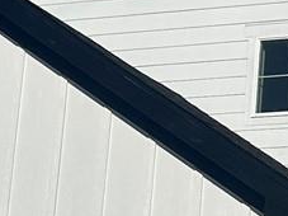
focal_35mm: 183
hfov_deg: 10.1
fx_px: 1522
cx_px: 560
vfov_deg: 8.0
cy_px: 301
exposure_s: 1/16393
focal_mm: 5.7
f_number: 1.5
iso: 50
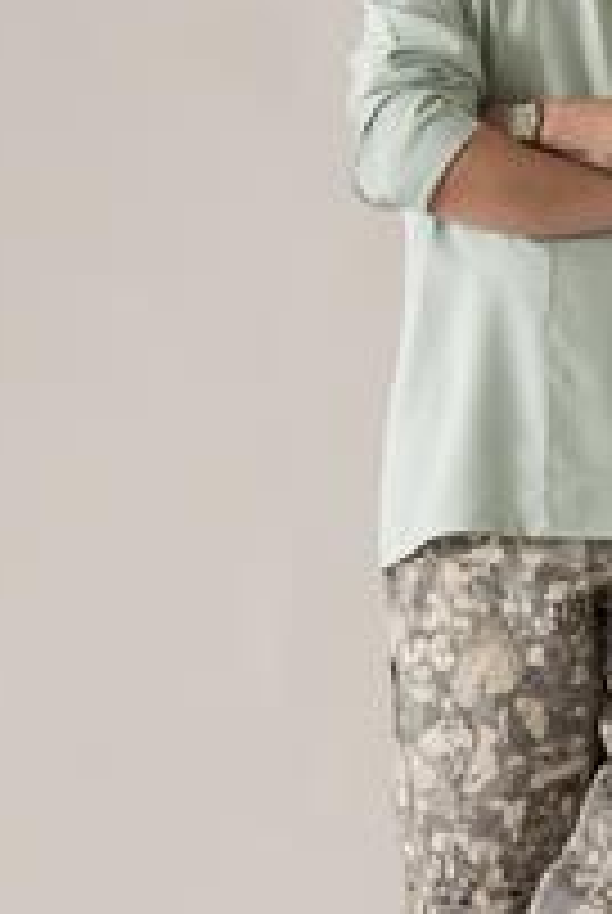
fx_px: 6734
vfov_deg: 7.8
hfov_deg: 5.2
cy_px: 419
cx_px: 594
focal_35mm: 265
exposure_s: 1/160
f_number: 11
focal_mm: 116
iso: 320
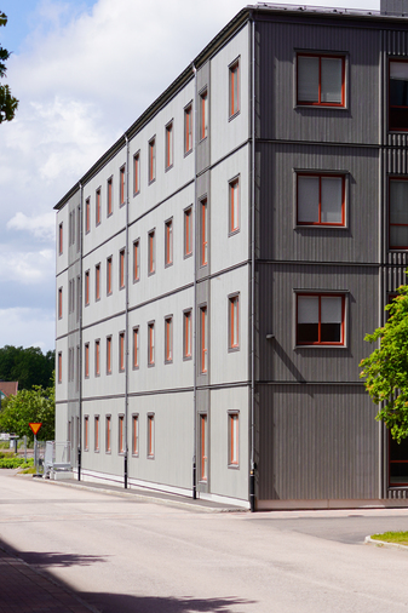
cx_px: 373
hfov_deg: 14.4
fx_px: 1599
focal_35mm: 94
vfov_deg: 21.5
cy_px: 160
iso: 100
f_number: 5
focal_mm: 44
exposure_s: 1/800
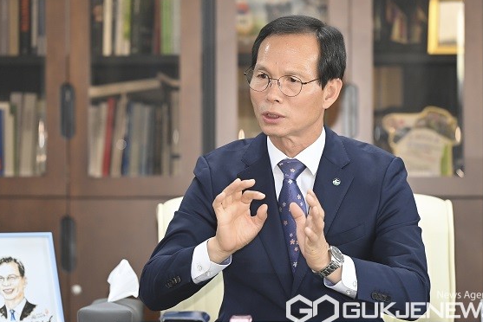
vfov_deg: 7.5
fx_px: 2456
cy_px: 164
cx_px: 254
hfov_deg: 11.2
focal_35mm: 183
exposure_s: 1/320
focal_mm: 170
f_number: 3.5
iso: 3200
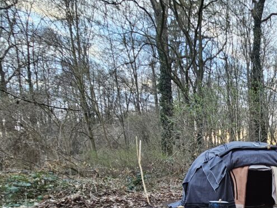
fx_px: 216
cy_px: 204
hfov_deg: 53.3
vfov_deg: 44.4
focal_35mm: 27
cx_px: 269
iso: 160
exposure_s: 1/50
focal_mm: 2.2
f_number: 2.2
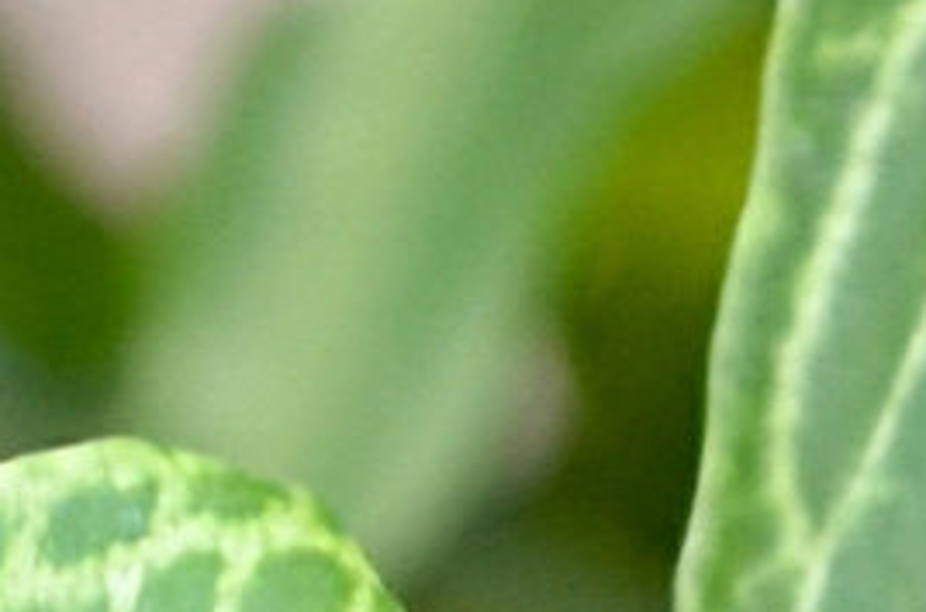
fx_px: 12643
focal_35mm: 493
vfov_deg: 2.7
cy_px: 1660
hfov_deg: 4.2
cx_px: -366
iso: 400
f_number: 7.1
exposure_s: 1/60
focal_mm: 55
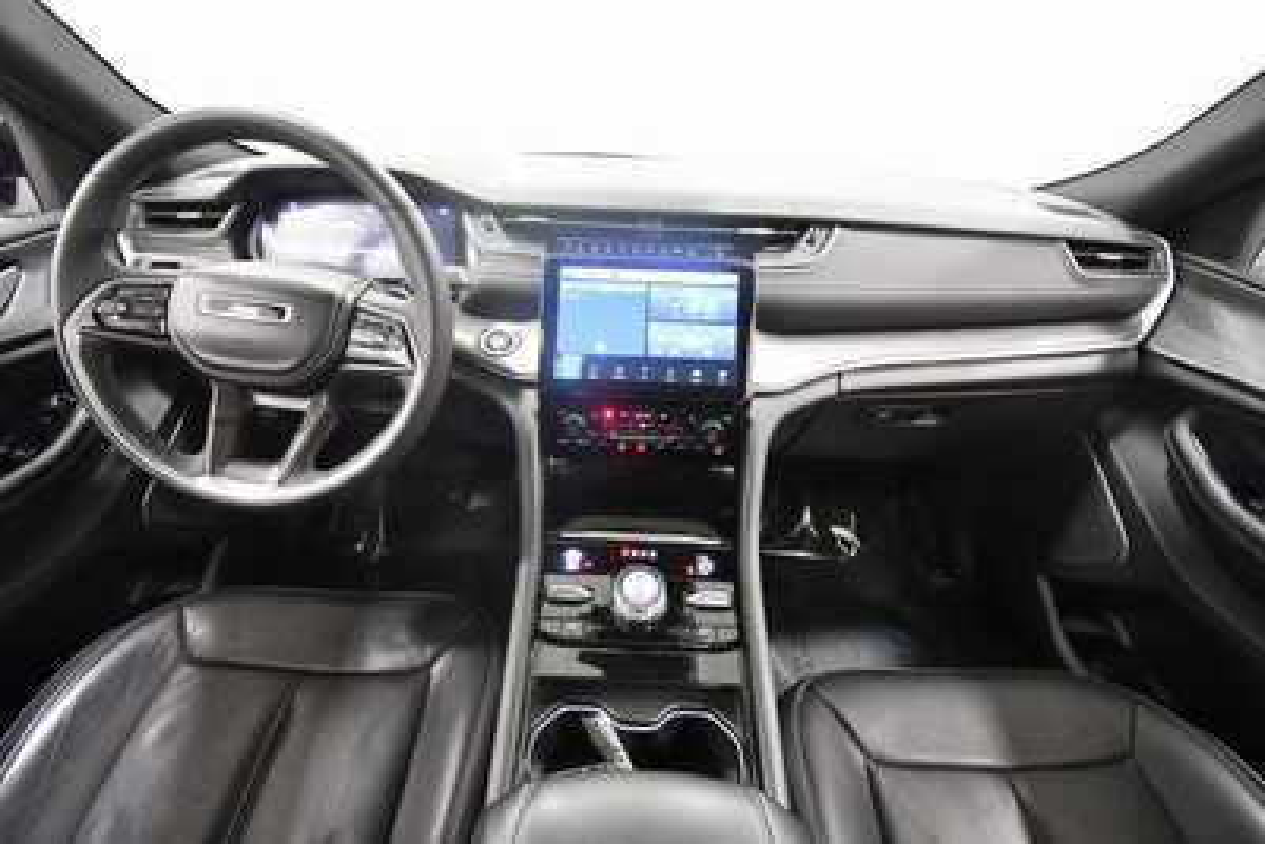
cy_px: 422
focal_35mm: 15
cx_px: 632
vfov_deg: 77.4
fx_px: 527
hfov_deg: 100.4
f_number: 4.5
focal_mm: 10
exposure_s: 1/60
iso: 3600
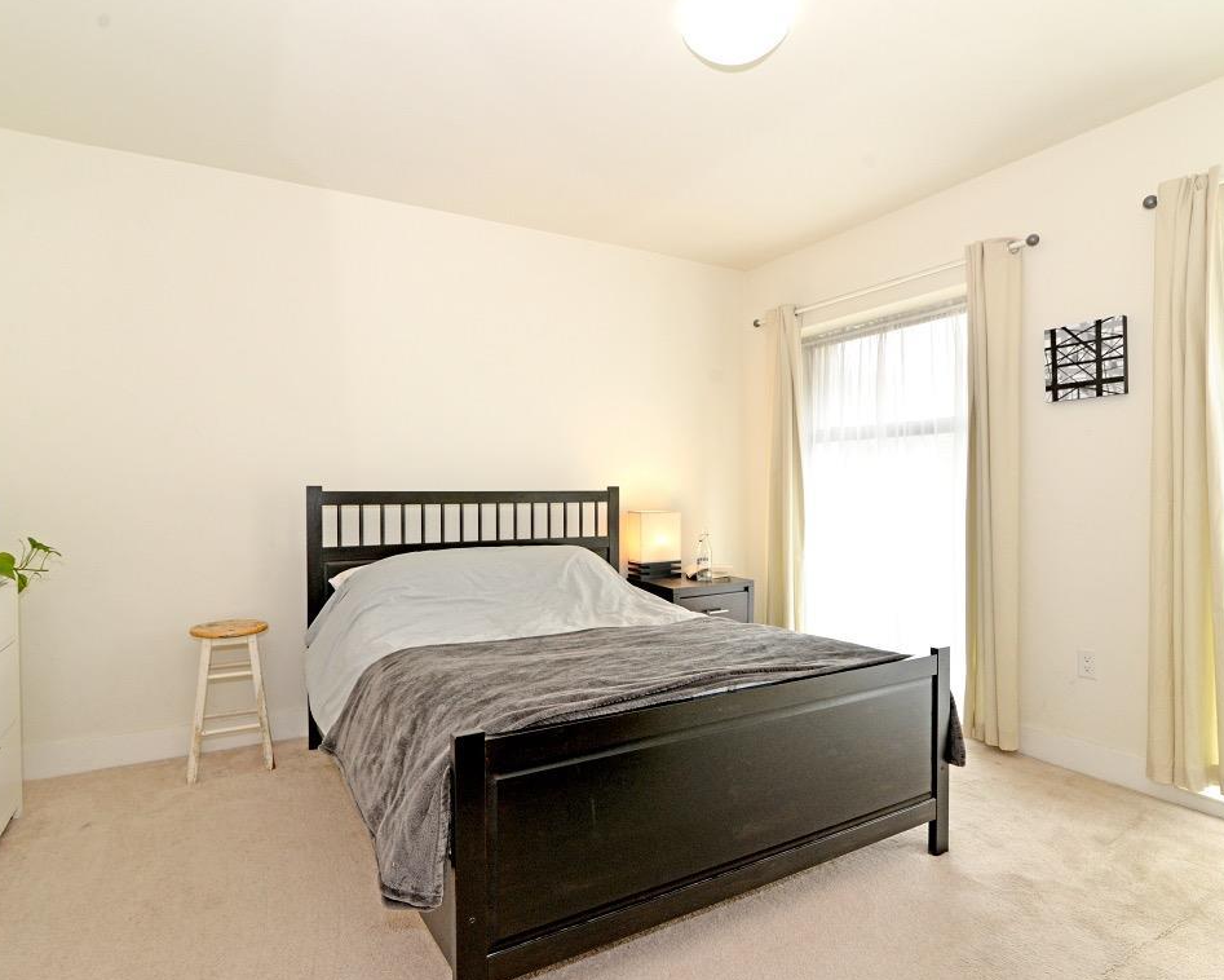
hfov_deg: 83.2
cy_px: 489
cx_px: 638
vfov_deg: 70.9
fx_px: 688
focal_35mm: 19
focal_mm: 16
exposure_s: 1/60
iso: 800
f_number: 6.3
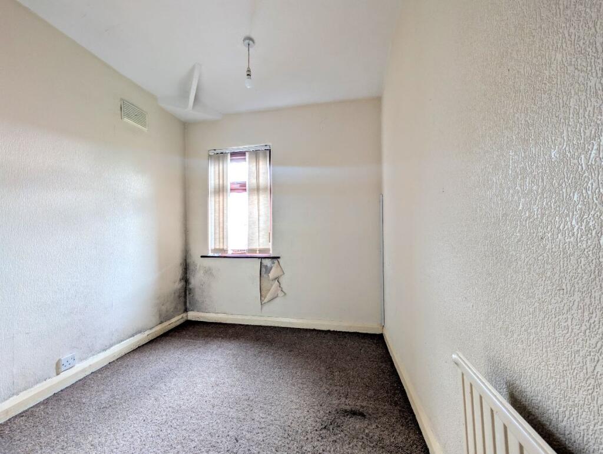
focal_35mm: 12
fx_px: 209
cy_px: 227
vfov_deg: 94.6
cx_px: 302
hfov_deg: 110.5
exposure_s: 1/23.8
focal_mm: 2.02
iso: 48
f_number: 1.7
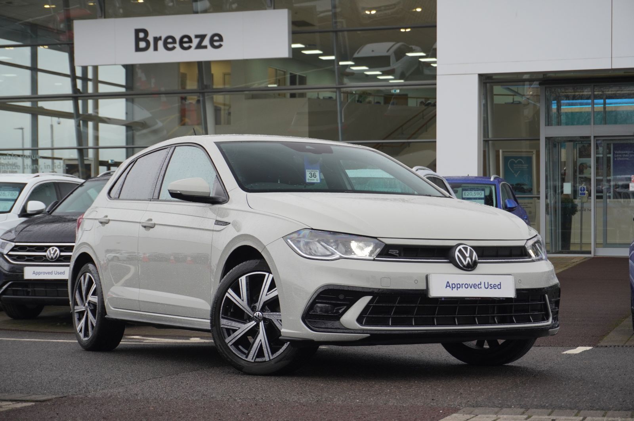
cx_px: 317
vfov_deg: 19.3
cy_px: 210
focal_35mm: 70
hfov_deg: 28.7
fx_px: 1241
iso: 500
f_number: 5.6
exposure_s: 1/160
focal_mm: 47
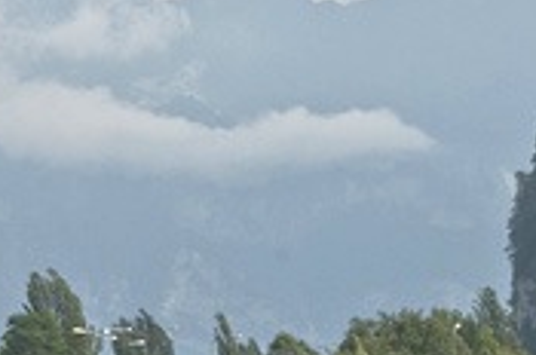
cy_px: 268
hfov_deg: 5.3
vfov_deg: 3.5
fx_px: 5802
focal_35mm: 390
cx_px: 395
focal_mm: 95
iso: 200
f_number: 18
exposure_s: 1/125
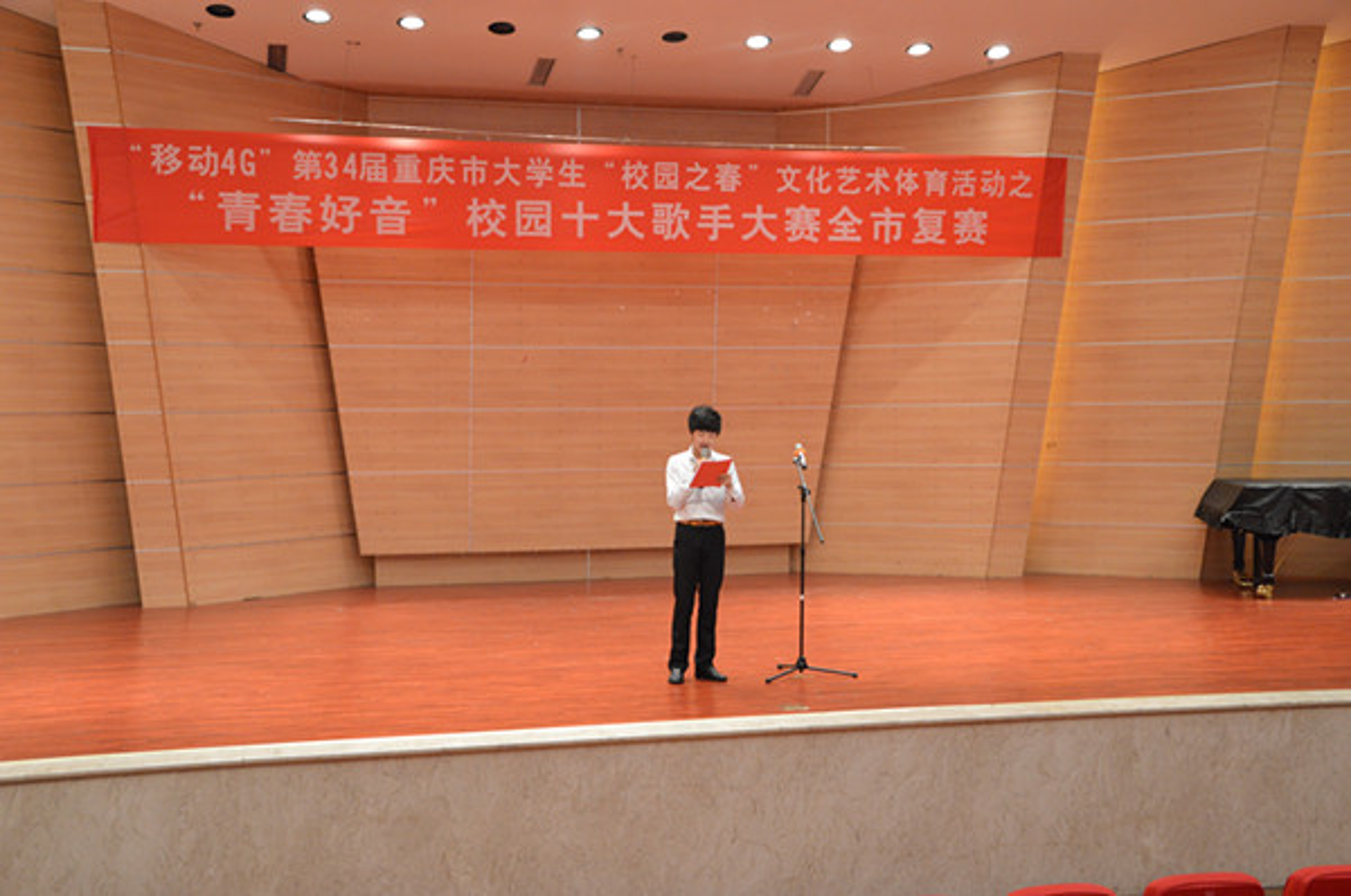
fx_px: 1686
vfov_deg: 29.8
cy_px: 448
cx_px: 676
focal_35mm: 45
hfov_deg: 43.7
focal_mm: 30
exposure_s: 1/60
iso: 1100
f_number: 4.2
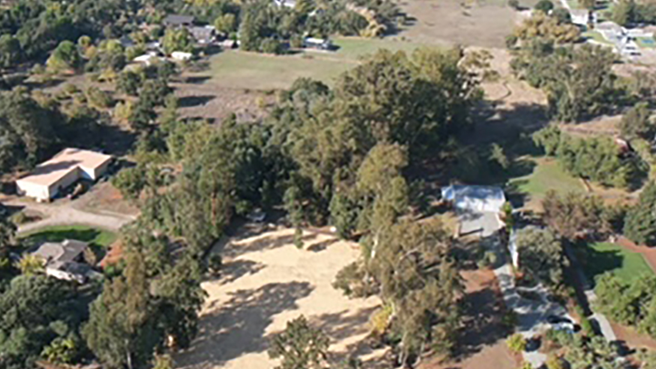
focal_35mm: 38
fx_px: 661
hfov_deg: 51.6
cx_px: 209
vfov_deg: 31.1
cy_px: 155
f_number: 2.8
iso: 100
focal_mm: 8.38
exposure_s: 1/800
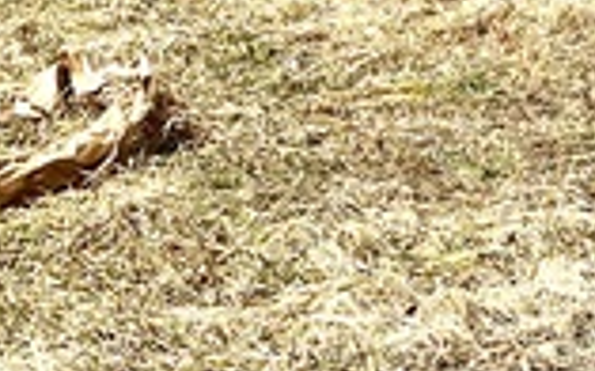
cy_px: -405
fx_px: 3064
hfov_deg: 11.1
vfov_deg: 6.7
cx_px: 254
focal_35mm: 189
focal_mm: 5.7
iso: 50
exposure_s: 1/3704
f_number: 1.5
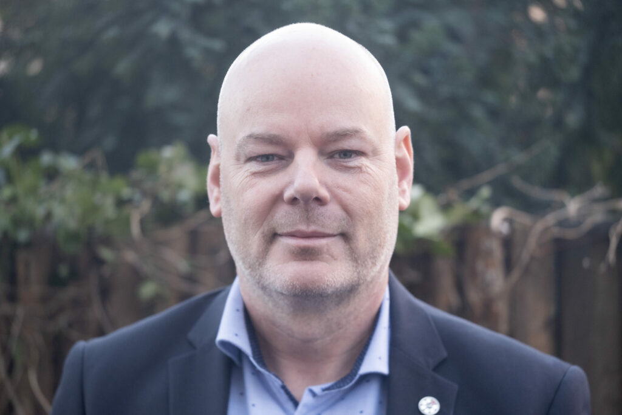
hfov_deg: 17.1
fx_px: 2073
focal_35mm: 120
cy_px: 208
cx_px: 311
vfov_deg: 11.4
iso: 1000
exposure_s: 1/250
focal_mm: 80
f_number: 3.2
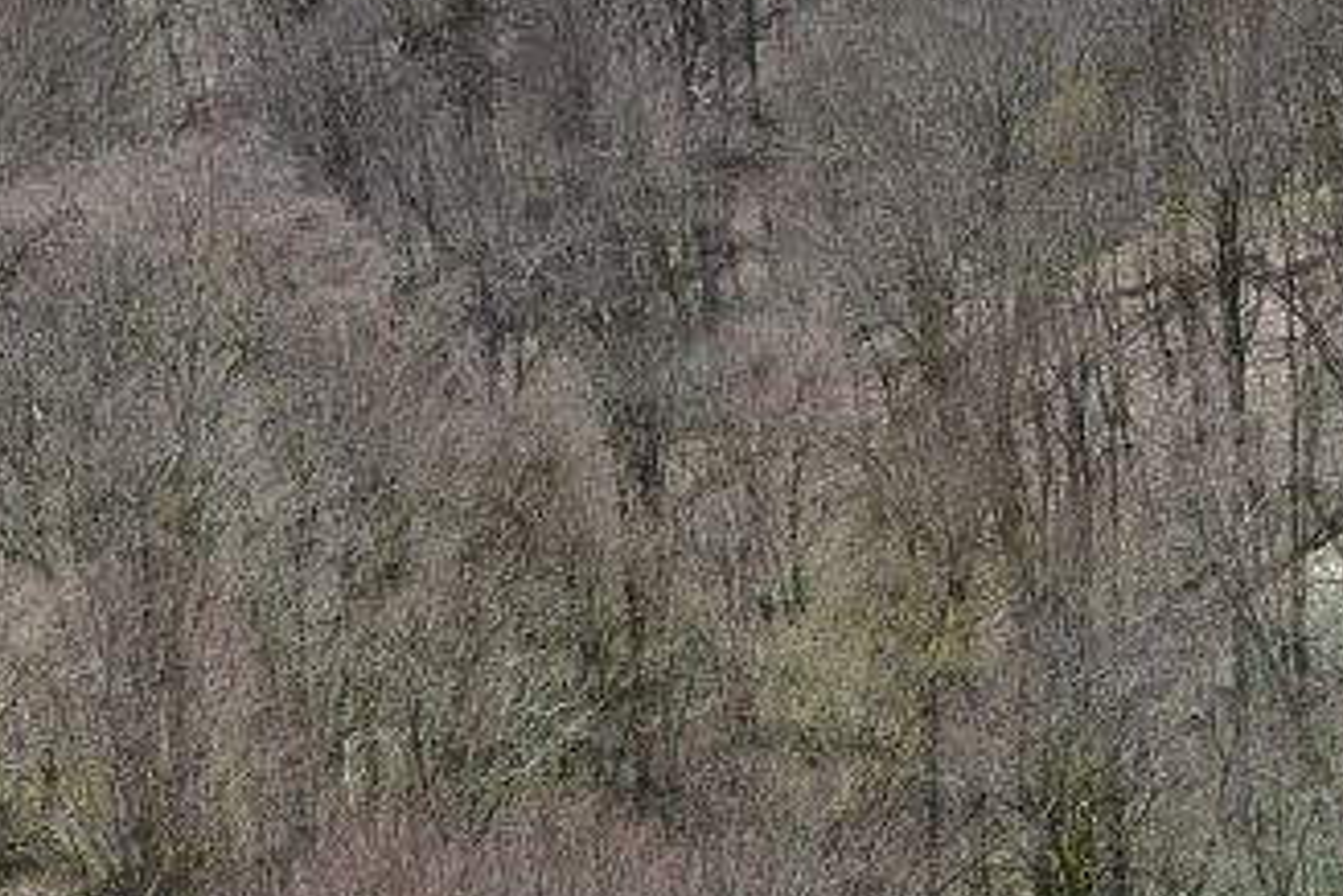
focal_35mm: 199
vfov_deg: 6.9
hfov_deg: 10.3
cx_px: 1183
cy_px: 368
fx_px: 7423
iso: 160
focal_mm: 50
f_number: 11
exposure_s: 1/125
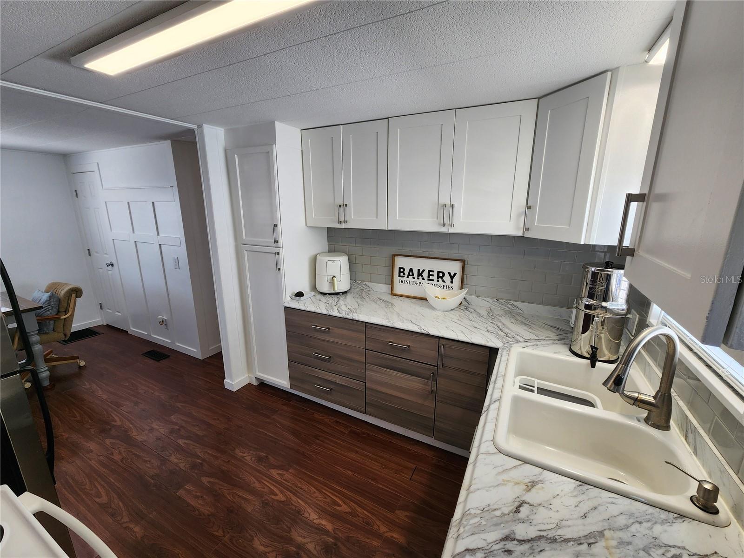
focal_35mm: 13
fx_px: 279
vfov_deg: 89.9
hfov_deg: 106.2
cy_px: 279
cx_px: 372
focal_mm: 2.2
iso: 80
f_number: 2.2
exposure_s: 1/120
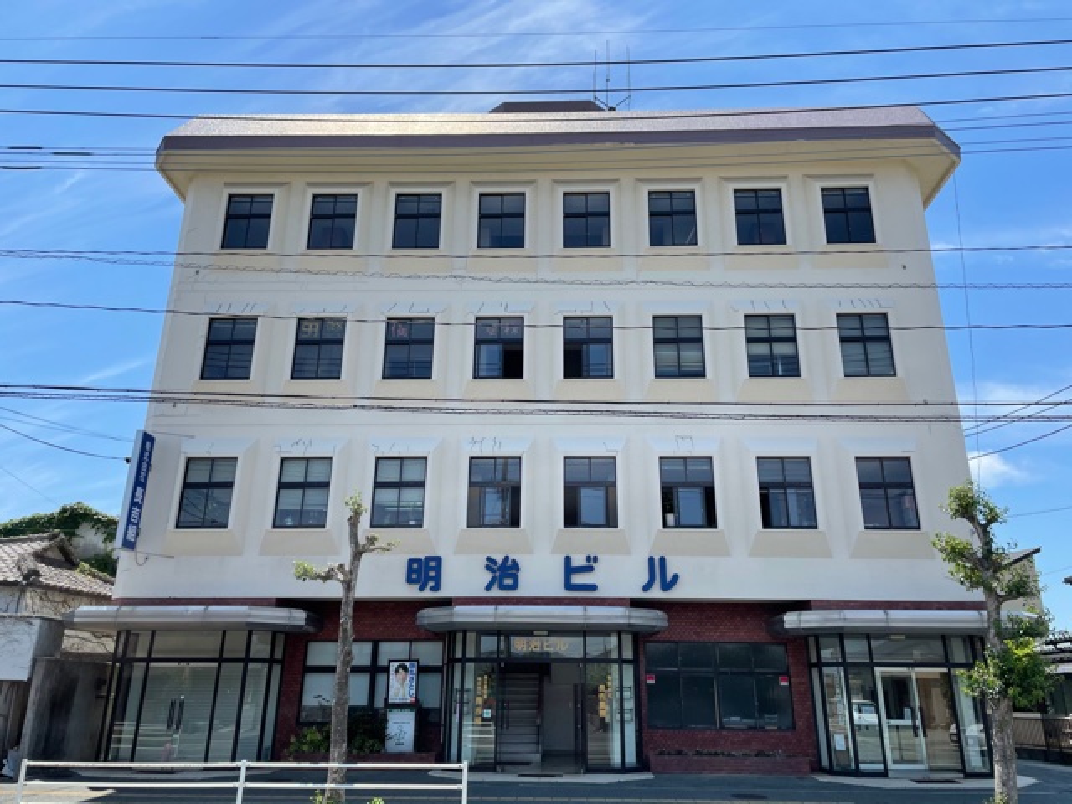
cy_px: 402
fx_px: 805
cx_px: 536
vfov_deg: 53.1
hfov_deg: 67.3
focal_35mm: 26
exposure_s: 1/3125
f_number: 1.6
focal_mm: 4.2
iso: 32
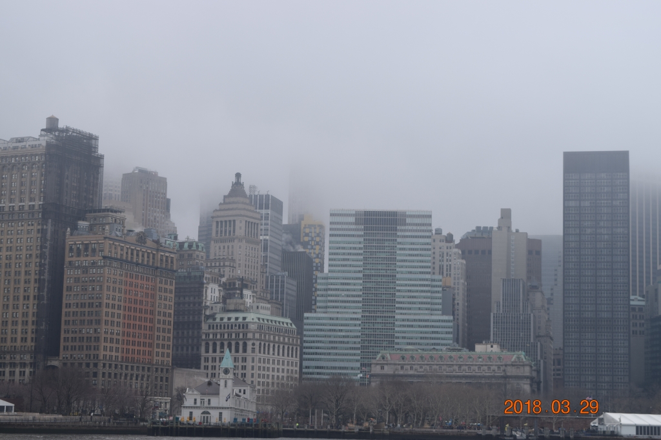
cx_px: 330
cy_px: 220
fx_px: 1432
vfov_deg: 17.5
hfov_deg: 26.0
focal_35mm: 78
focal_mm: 52
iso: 200
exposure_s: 1/320
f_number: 9
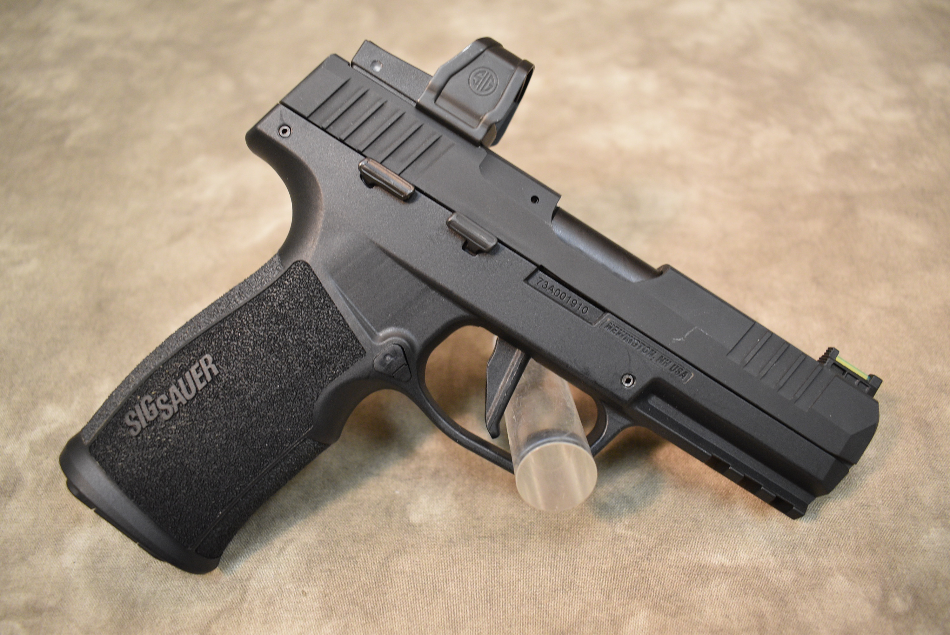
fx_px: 832
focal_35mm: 32
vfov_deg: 41.8
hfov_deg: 59.5
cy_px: 318
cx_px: 475
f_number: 4
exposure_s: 1/60
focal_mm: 21
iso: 1250
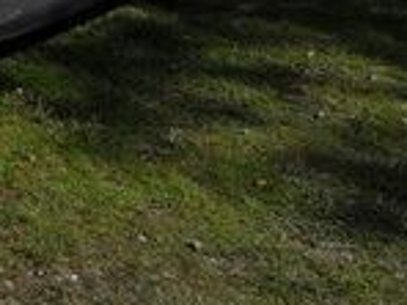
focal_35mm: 121
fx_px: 1423
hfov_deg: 14.6
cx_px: -283
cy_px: -250
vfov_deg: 11.4
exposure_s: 1/350
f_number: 7.1
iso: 80
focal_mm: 6
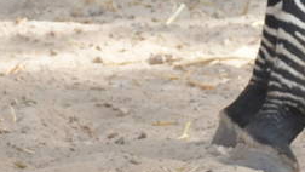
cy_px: -332
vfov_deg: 0.8
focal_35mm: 1447
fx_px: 11710
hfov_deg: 1.5
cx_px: -100
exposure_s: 1/640
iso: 1000
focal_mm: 145
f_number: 6.3
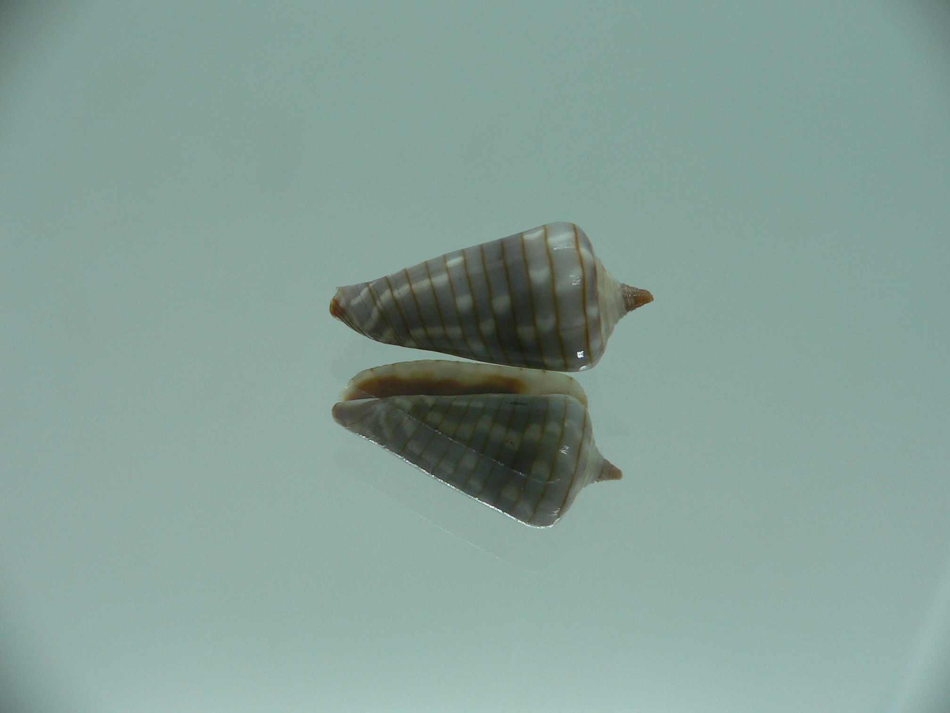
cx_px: 475
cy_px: 356
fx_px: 961
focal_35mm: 35
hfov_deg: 52.6
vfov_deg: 40.7
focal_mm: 4.6
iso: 80
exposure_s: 1/60
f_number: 2.8
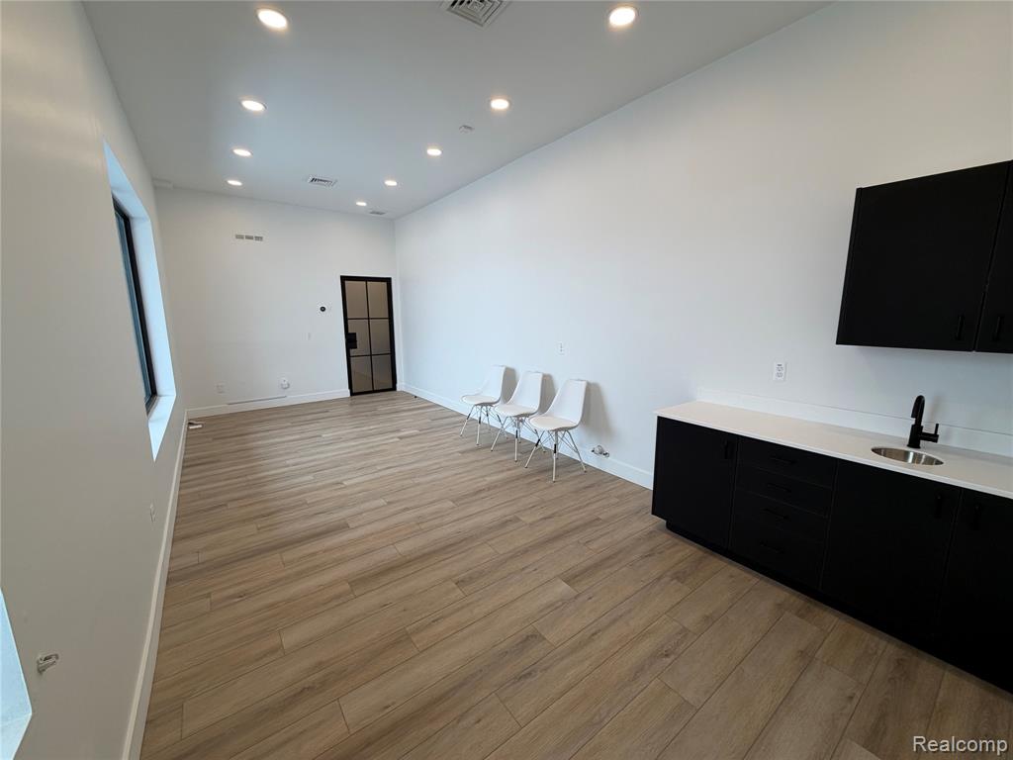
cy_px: 380
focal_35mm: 14
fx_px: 410
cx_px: 506
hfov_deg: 102.1
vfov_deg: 85.7
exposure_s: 1/120
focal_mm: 2.22
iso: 64
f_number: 2.2
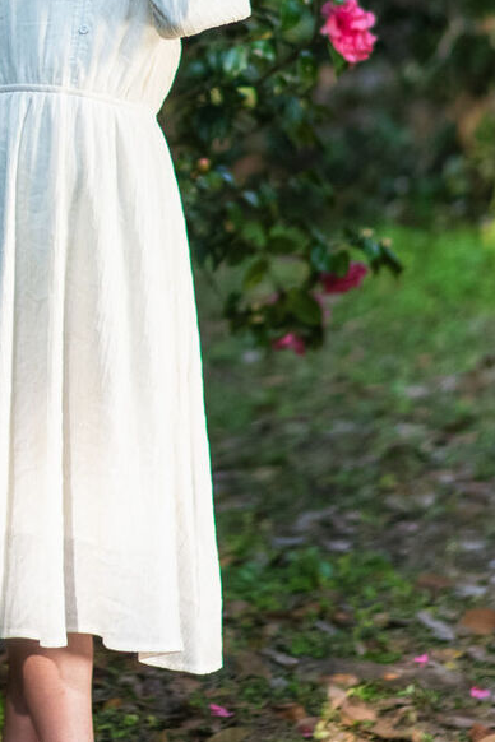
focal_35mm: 157
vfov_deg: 12.9
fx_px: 3238
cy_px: -31
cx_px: 33
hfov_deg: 8.7
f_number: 1.4
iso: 450
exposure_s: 1/8000
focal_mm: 58
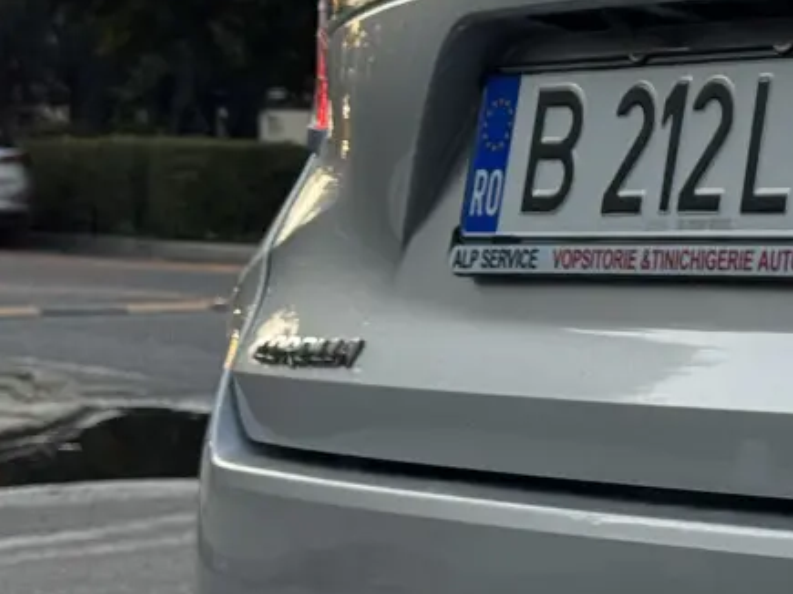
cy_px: 122
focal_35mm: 159
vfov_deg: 9.3
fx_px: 3641
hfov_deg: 11.8
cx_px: 1276
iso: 64
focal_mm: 6.76
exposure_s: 1/300
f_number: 1.78
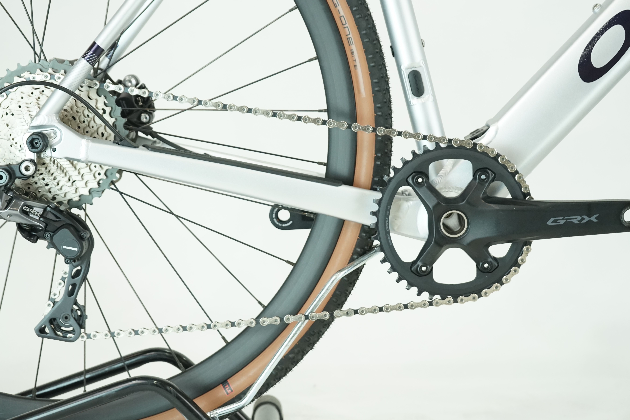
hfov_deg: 28.8
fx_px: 1225
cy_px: 217
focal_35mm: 70
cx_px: 307
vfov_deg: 19.5
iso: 1600
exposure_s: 1/200
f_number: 5.6
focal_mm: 63
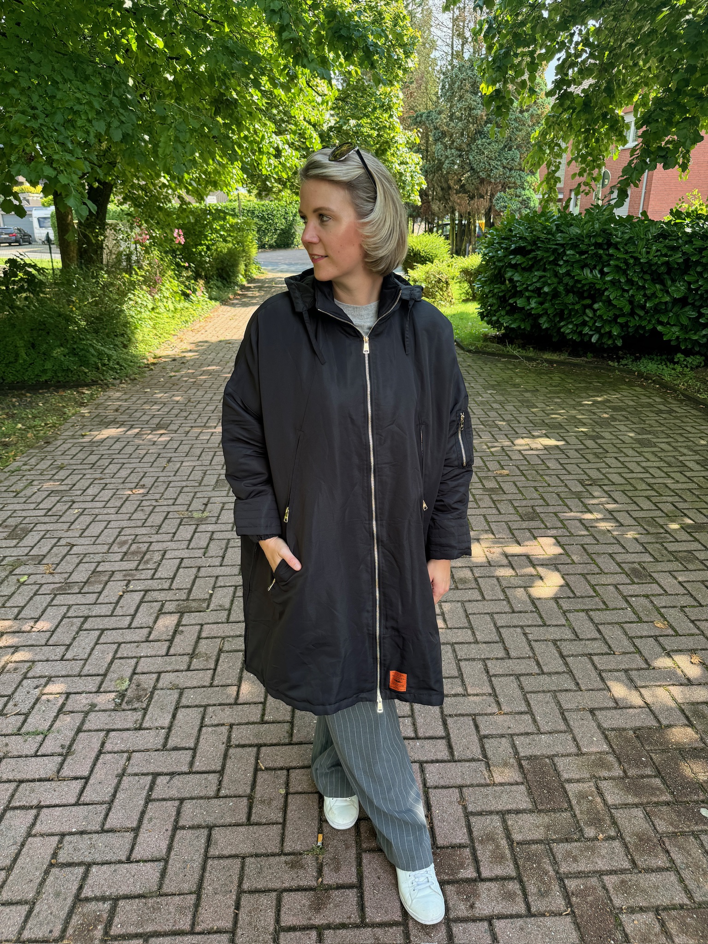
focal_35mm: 24
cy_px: 472
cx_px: 354
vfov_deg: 71.6
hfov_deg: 56.8
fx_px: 654
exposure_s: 1/340
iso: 80
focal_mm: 6.76
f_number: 1.78
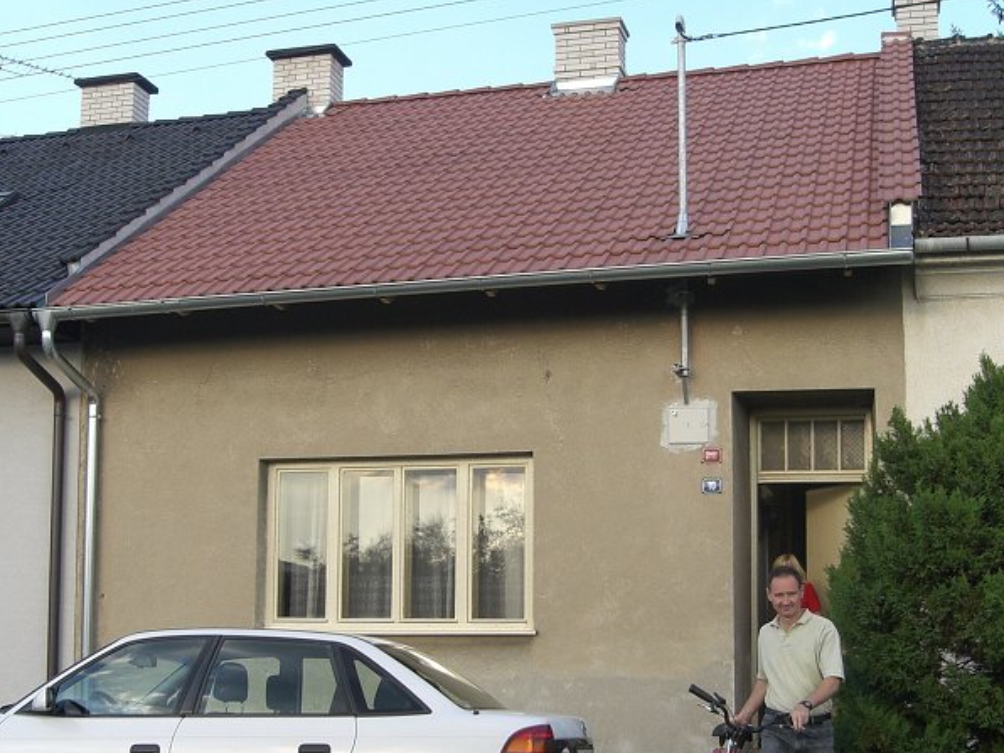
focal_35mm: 51
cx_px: 522
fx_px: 1479
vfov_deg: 28.5
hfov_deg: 37.5
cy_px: 462
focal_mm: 6.3
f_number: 3.1
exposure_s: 1/250
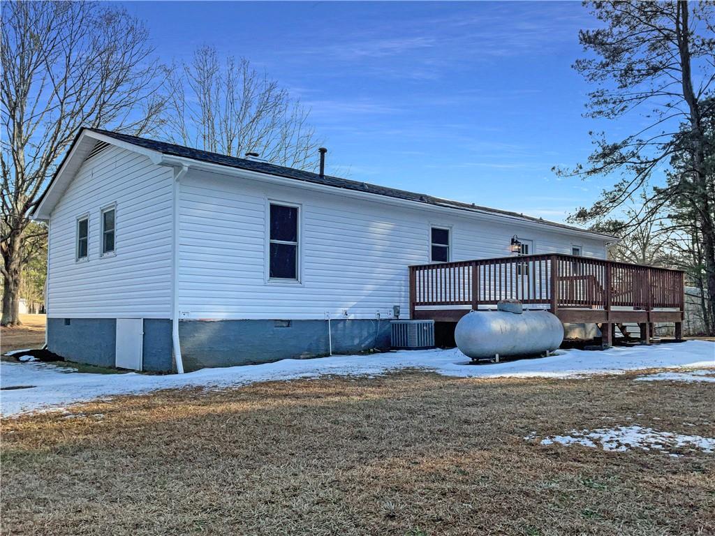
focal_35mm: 29
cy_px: 268
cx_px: 358
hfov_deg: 61.7
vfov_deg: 48.2
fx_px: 599
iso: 16
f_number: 1.8
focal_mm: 3
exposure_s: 1/1675
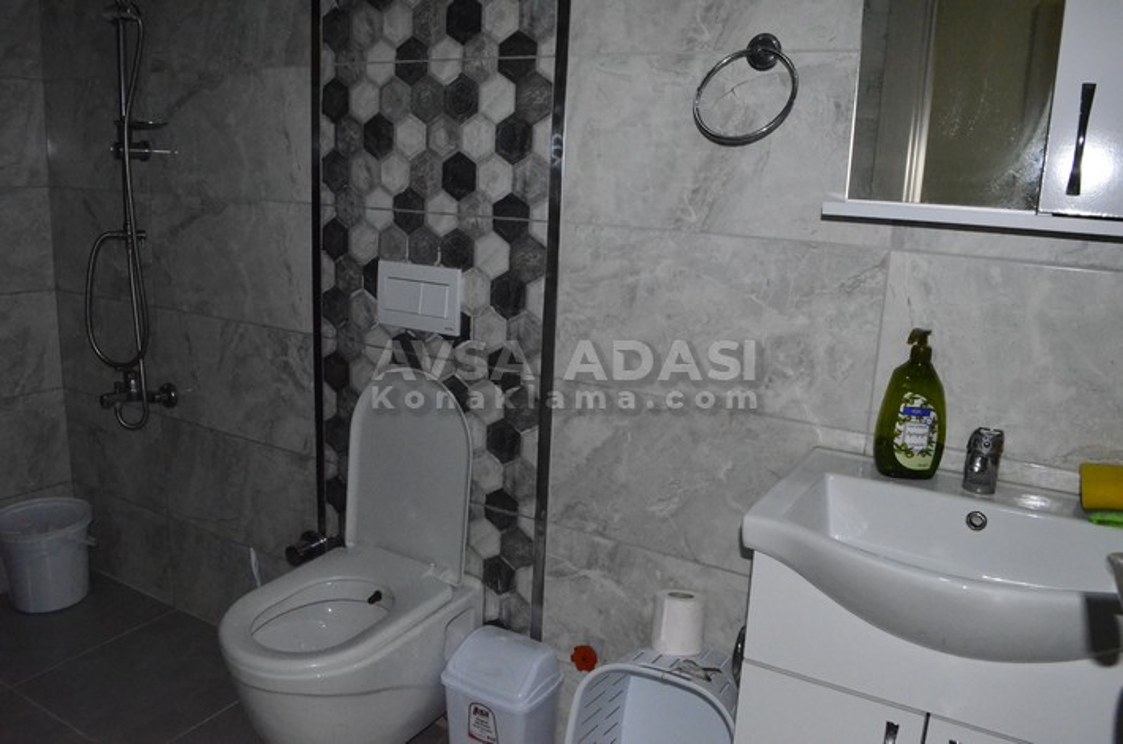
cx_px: 562
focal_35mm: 27
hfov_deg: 67.5
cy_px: 372
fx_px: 840
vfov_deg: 47.7
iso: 6400
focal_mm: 18
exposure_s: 1/200
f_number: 8
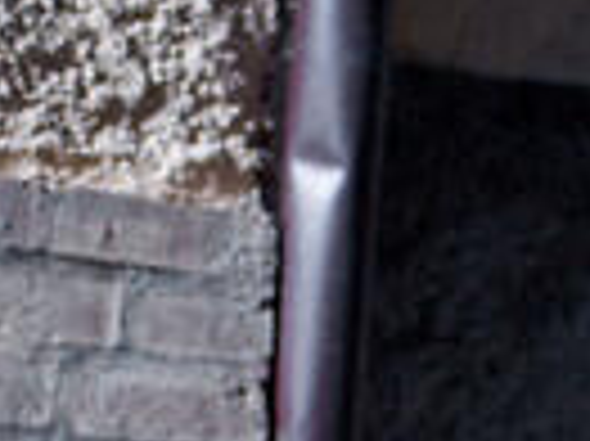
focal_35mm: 154
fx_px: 2622
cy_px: 860
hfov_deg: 12.8
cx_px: 167
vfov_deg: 9.1
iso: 100
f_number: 2.8
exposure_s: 1/1000
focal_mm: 35
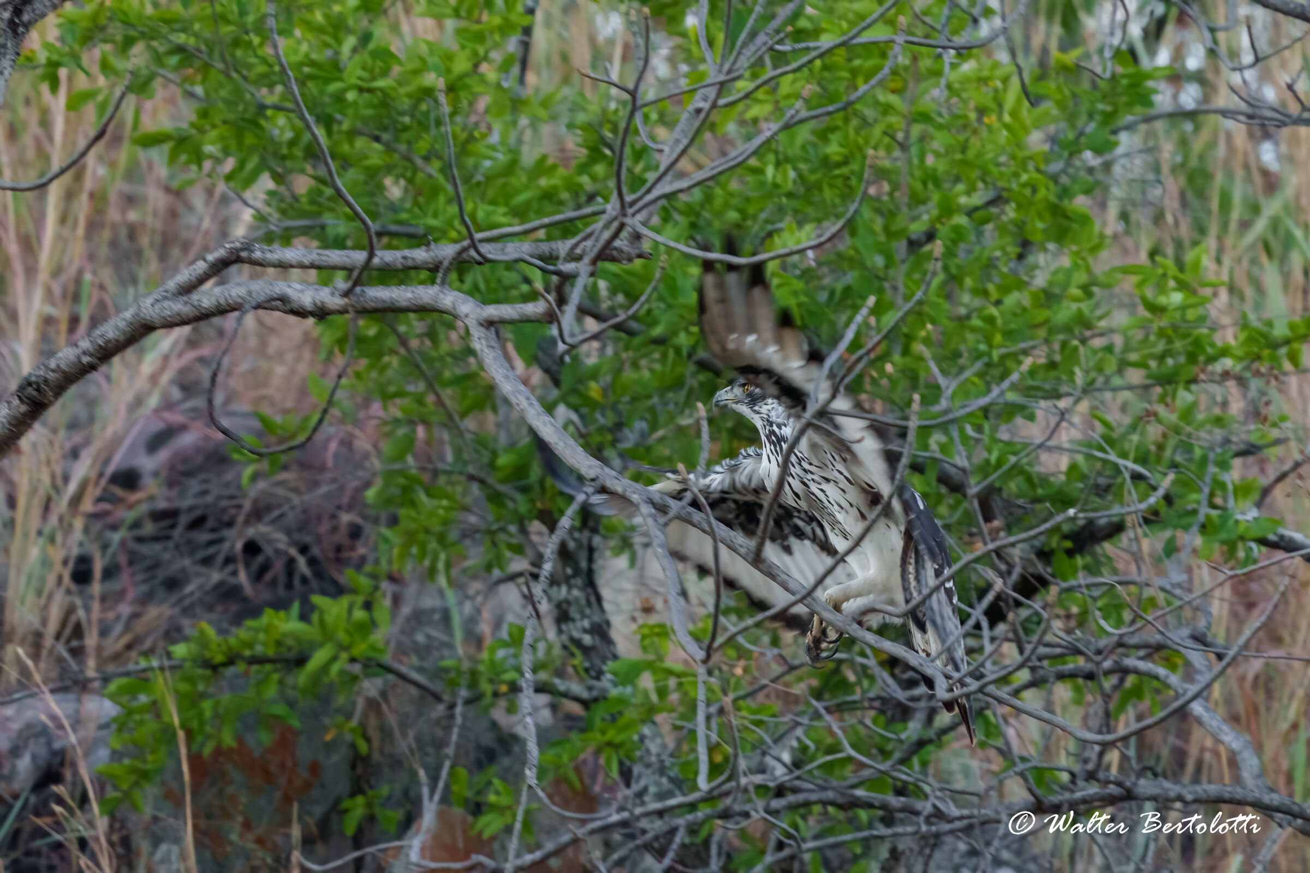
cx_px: 655
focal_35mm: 560
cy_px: 436
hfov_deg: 3.7
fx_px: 20376
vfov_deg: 2.5
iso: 2500
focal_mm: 560
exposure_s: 1/500
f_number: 9
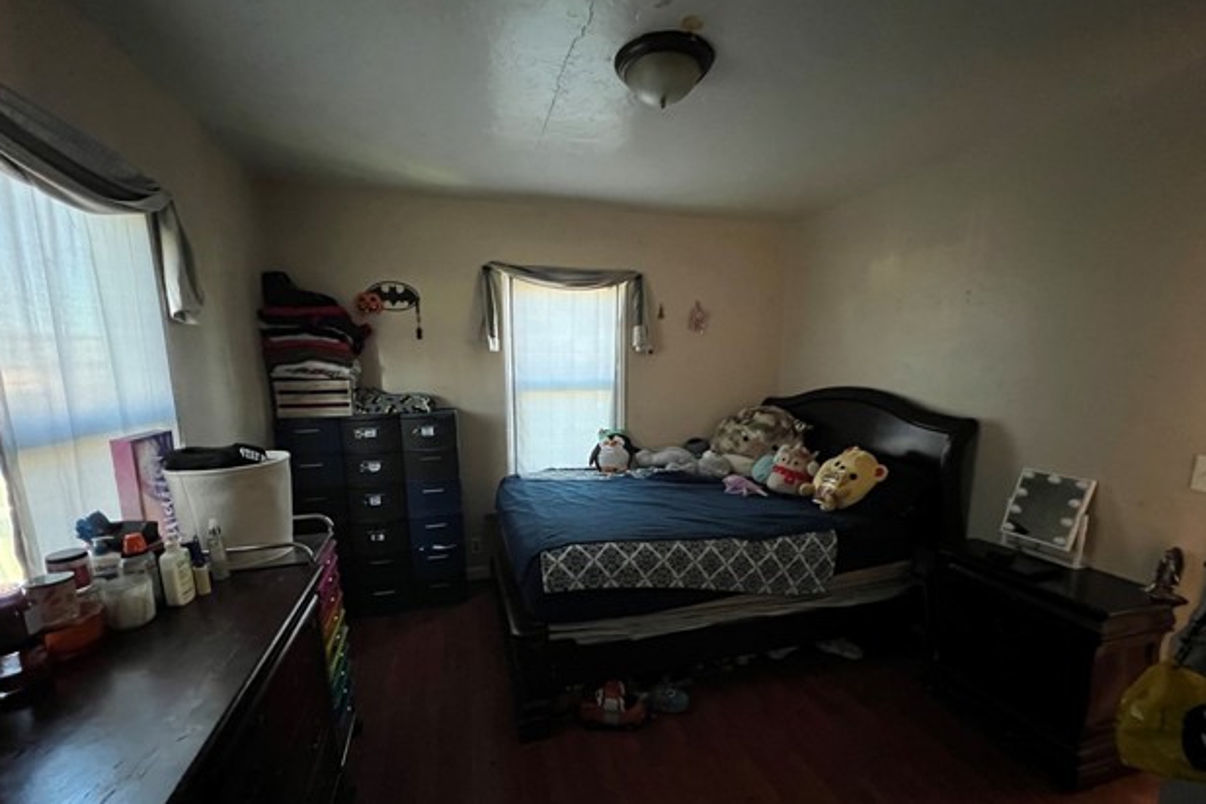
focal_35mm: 14
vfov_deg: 80.9
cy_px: 447
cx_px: 597
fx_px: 469
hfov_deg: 104.3
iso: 1000
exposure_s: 1/43
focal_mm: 1.57
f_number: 1.8
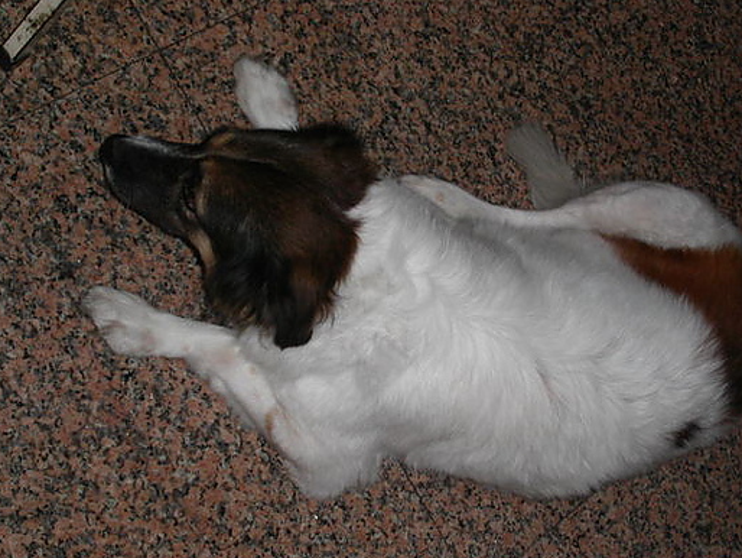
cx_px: 429
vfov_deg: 21.0
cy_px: 295
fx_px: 1501
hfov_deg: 27.7
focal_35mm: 70
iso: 100
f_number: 3.5
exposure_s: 1/45
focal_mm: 12.4
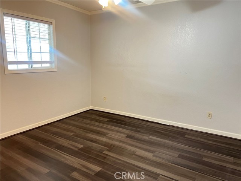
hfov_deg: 67.3
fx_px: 181
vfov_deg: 53.1
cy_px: 90
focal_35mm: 26
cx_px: 120
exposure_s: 1/60
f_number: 1.5
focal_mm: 5.7
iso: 250
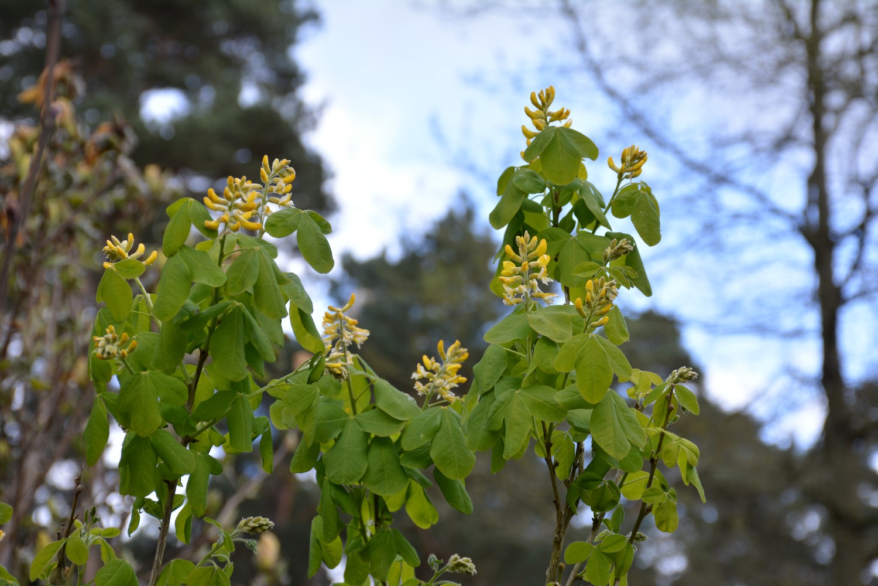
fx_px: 2268
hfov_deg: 21.9
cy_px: 293
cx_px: 439
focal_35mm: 93
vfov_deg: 14.7
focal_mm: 62
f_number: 7.1
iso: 200
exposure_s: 1/200
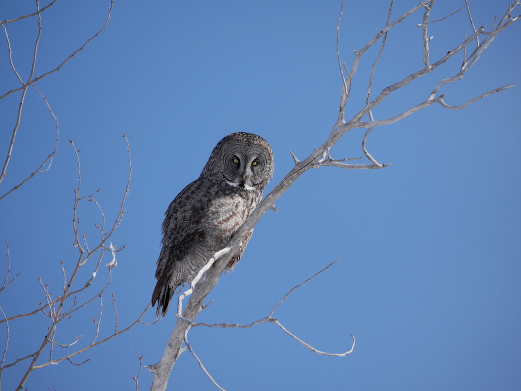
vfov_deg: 2.5
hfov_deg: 3.3
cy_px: 196
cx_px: 260
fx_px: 9035
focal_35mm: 600
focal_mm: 300
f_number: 7.1
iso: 200
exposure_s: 1/1000
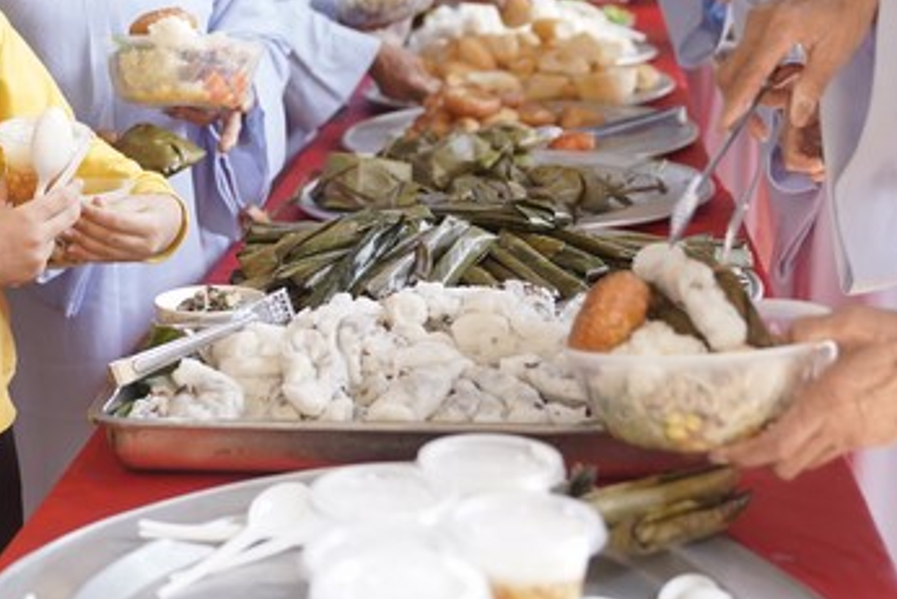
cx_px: 161
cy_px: 45
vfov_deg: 17.4
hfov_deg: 25.8
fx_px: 1919
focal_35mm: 77
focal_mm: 41
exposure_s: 1/320
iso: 640
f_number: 2.8
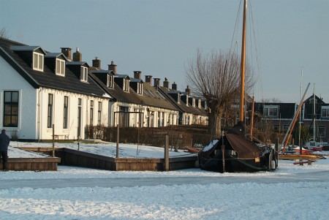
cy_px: 110
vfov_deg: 16.3
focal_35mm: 84
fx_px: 768
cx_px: 164
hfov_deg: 24.2
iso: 200
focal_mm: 56
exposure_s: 1/500
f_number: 5.6
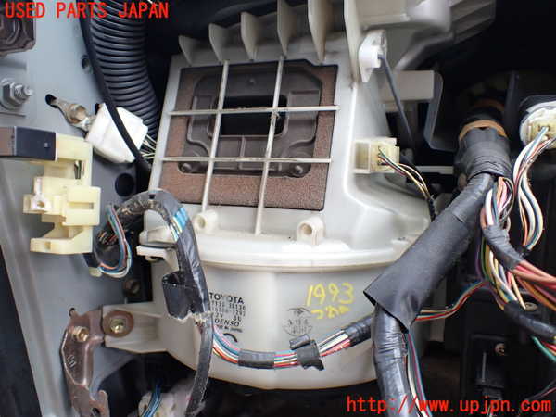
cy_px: 208
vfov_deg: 46.8
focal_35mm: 30
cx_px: 278
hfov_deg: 60.0
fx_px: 482
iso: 250
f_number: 2.3
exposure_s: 1/125
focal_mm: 5.4
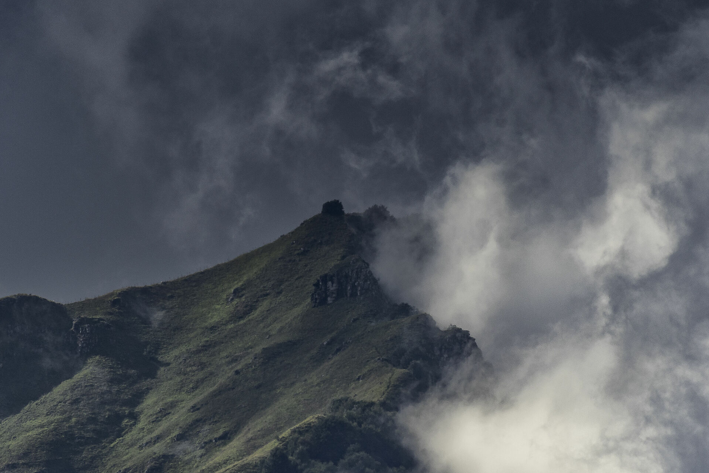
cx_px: 369
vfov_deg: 1.5
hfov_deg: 2.2
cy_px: 274
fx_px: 18454
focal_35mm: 937
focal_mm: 500
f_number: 8
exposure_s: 1/800
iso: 100
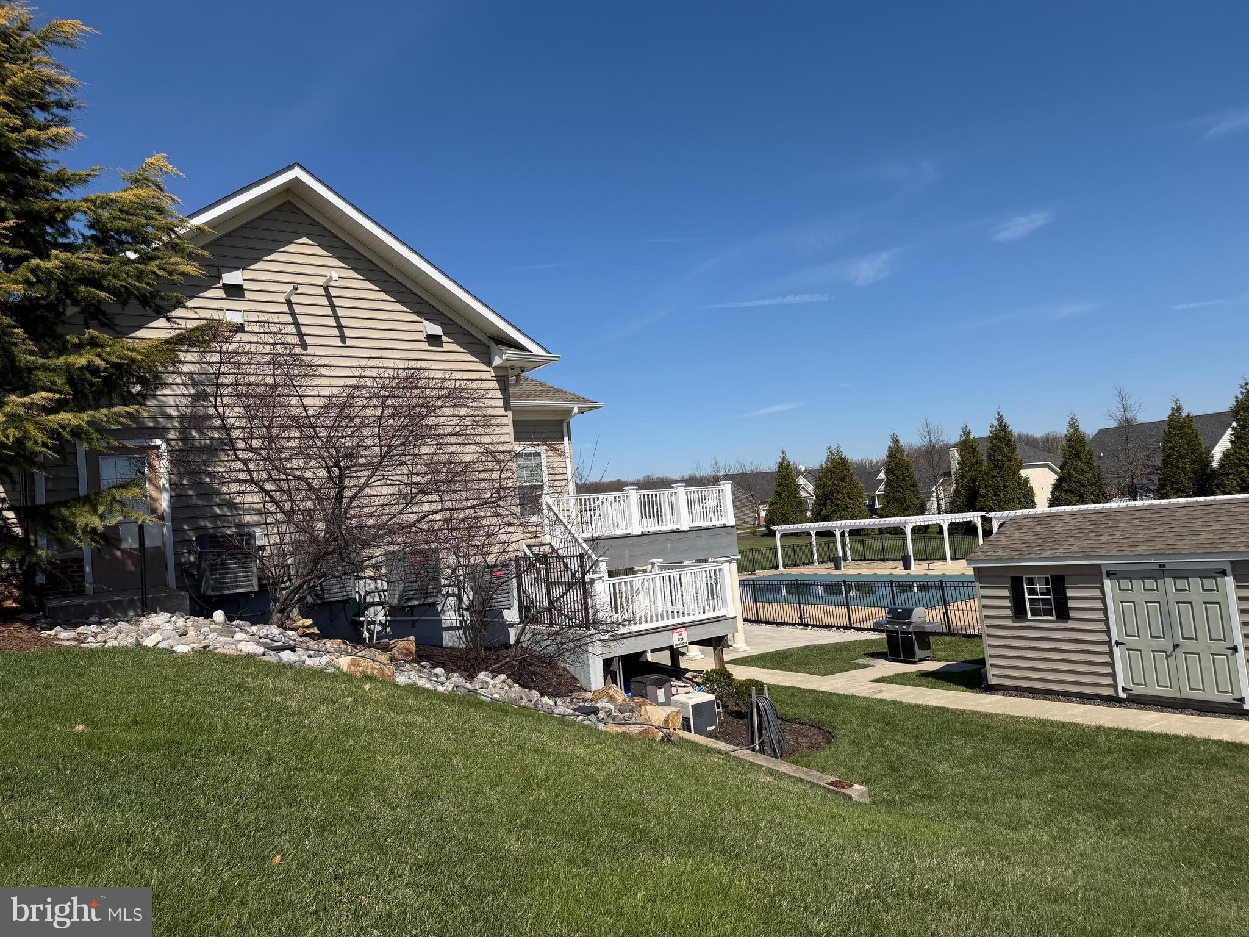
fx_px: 866
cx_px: 624
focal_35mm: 24
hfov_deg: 71.6
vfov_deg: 56.8
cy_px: 468
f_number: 1.78
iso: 80
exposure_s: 1/7353
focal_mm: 6.76
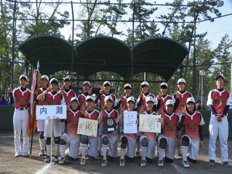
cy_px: 87
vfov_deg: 42.9
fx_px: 221
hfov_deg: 55.4
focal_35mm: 33
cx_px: 116
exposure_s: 1/500
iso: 100
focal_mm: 5.9
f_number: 3.6
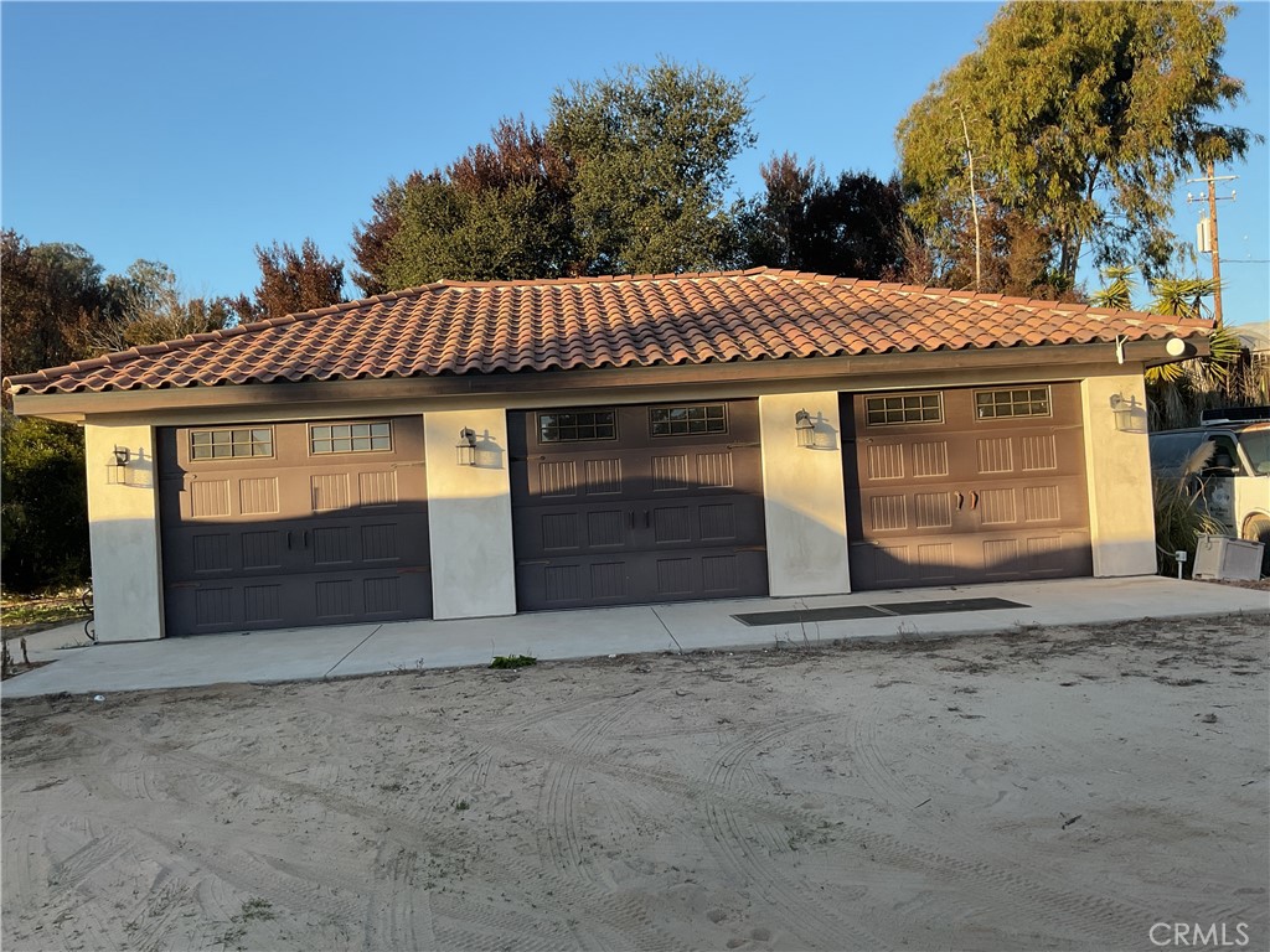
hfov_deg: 61.7
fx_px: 1064
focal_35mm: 29
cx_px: 635
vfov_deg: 48.2
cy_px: 476
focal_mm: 3
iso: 16
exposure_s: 1/432
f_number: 1.8
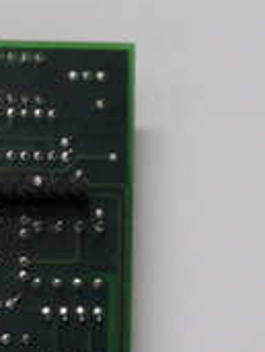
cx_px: -51
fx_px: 1281
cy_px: 743
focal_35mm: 126
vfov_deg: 13.1
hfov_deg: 11.6
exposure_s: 1/33
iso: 224
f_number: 2
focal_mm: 3.79
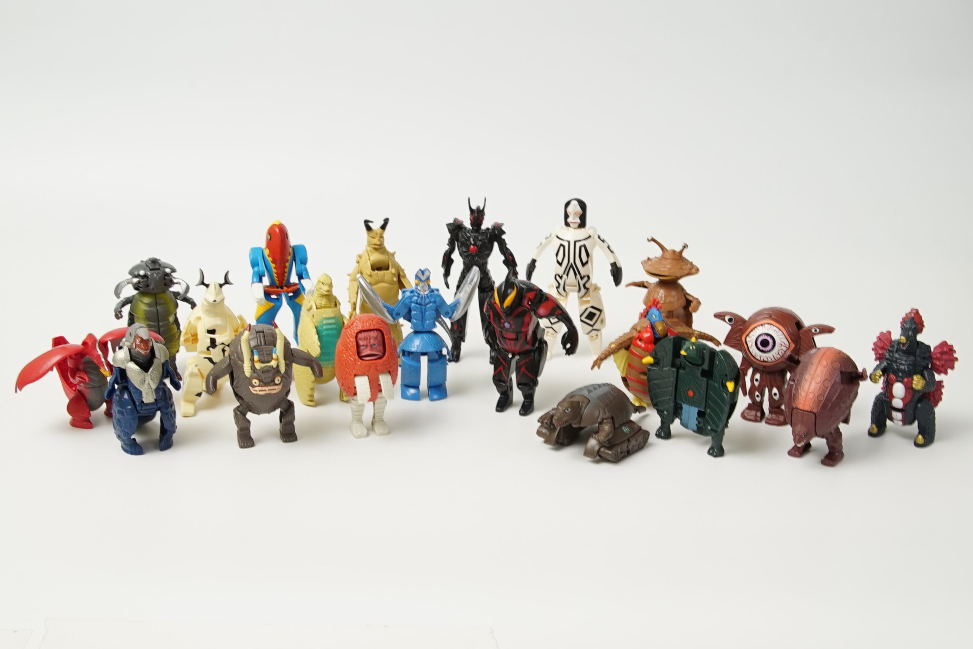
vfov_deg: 31.9
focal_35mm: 42
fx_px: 1136
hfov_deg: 46.4
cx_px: 486
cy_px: 324
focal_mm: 28
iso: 1000
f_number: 10
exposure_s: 1/20
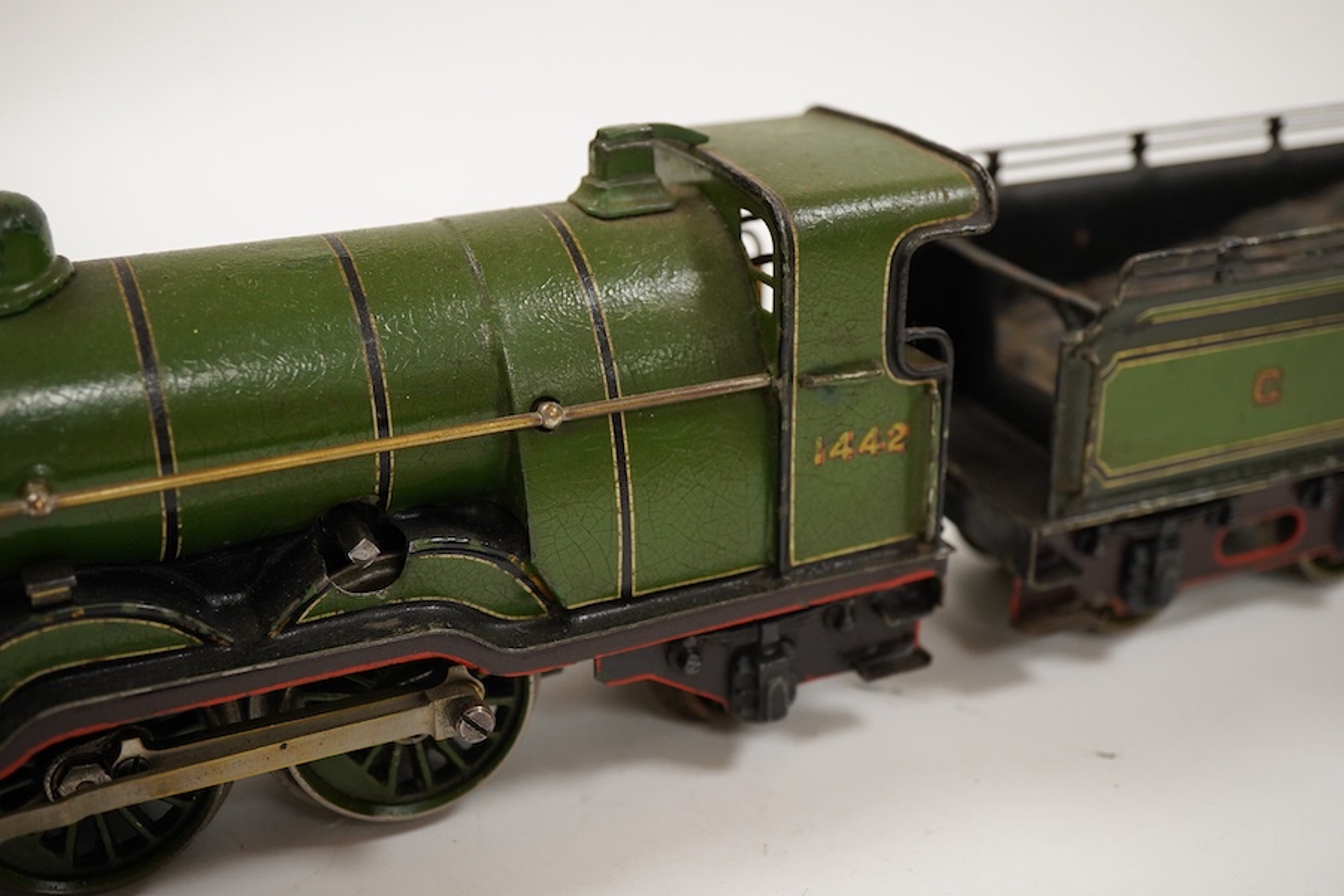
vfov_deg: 29.9
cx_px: 672
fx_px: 1680
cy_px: 448
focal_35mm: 45
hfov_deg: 43.6
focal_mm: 30
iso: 1250
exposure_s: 1/125
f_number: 7.1
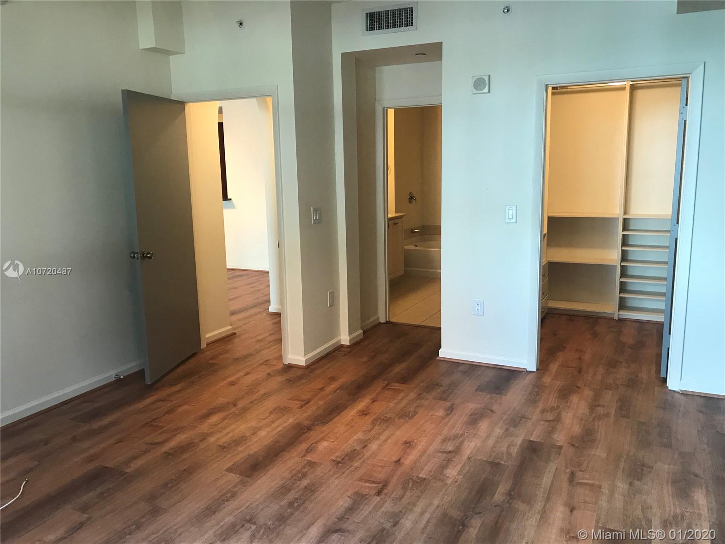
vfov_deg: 49.7
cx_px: 362
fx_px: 586
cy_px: 272
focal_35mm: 28
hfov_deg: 63.4
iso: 40
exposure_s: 1/20
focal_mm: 3.99
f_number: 1.8
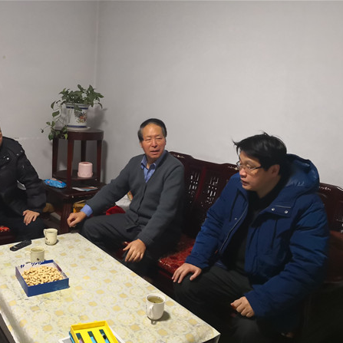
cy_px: 172
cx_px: 127
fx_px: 359
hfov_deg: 50.6
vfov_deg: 51.1
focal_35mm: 32
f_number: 1.6
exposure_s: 1/50
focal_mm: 3.95
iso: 1000
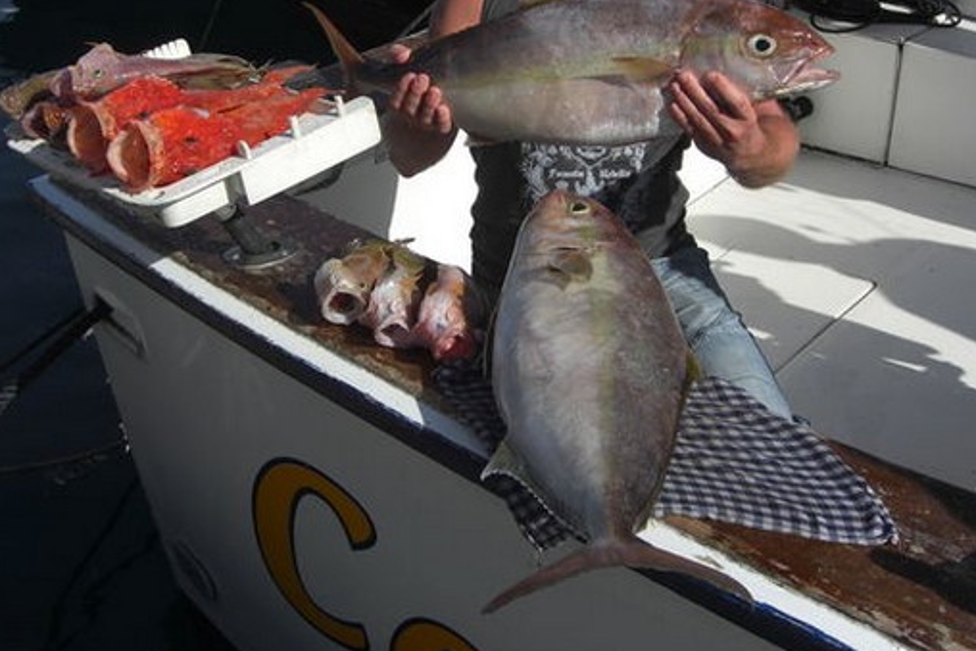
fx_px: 1329
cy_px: 209
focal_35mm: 49
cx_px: 415
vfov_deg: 27.4
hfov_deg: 40.2
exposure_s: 1/320
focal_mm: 7.9
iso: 80
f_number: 8
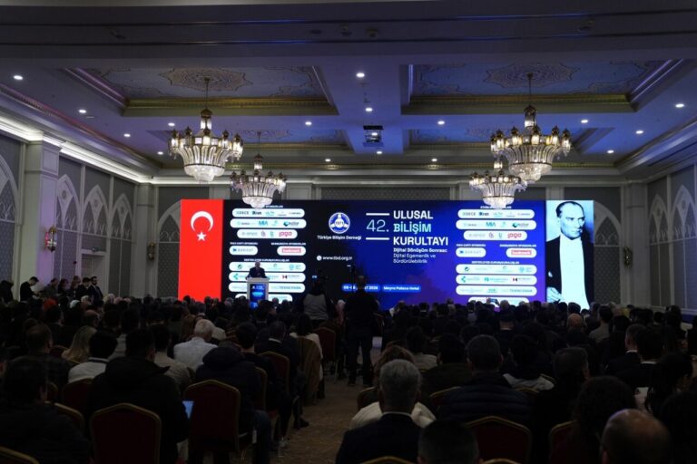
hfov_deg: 53.1
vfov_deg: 36.9
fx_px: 697
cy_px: 232
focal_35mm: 36
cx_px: 348
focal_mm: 36
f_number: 2.8
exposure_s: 1/500
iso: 3200
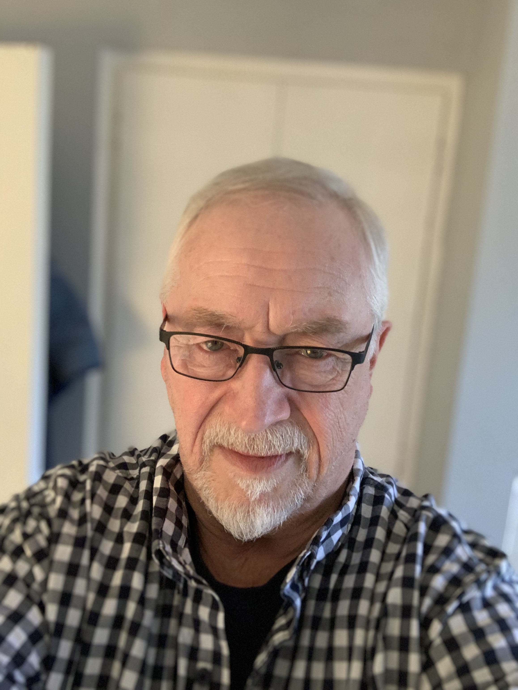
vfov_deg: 56.8
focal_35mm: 32
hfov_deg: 44.2
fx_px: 638
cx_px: 259
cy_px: 345
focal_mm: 2.87
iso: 320
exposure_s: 1/40
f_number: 2.2
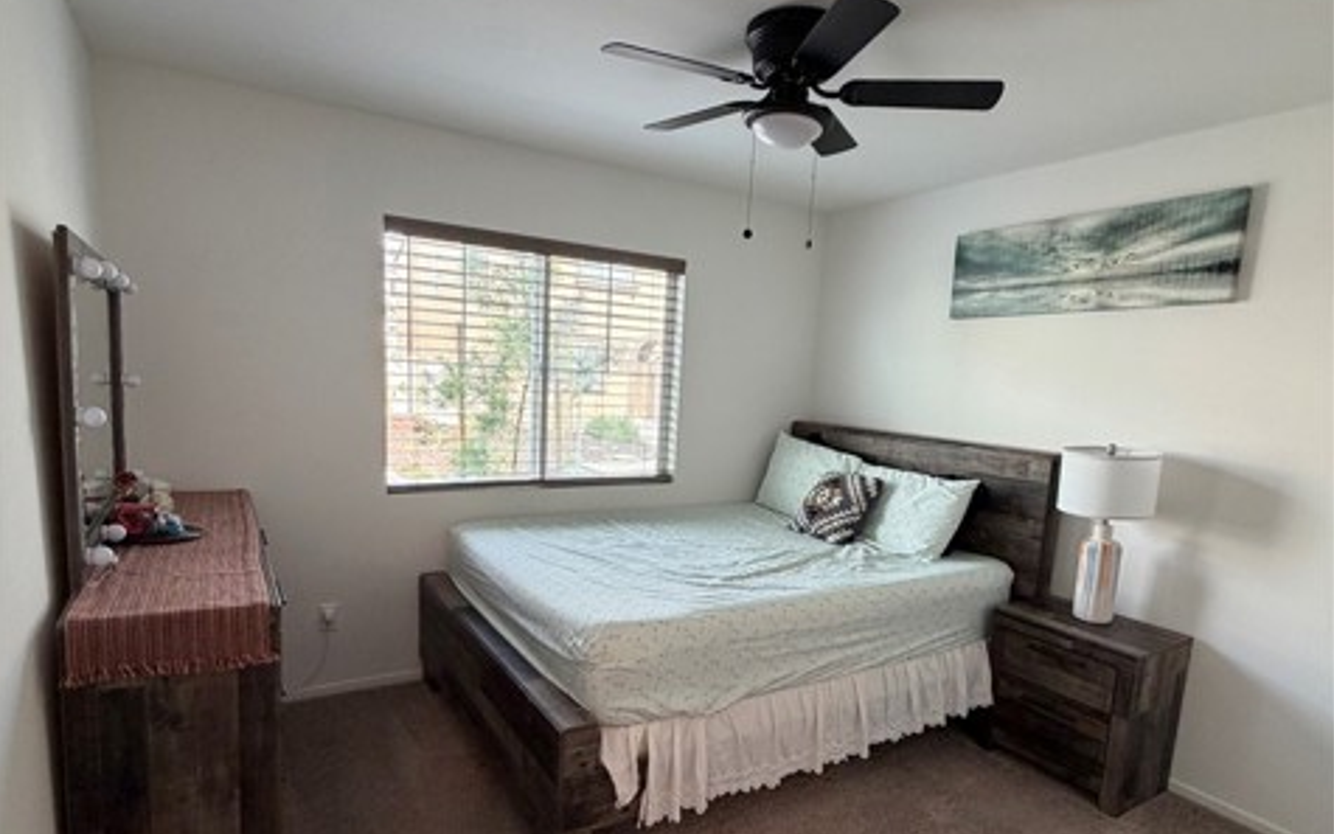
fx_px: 727
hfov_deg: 85.1
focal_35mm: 20
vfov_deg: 59.2
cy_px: 497
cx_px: 663
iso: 200
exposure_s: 1/60
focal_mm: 2.22
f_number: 2.2
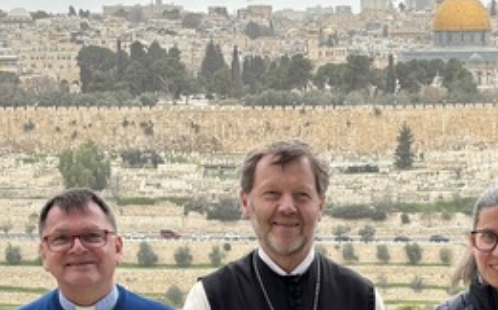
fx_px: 1437
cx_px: 418
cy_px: 388
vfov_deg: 12.0
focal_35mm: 106
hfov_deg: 19.4
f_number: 1.6
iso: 50
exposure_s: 1/818
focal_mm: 5.96
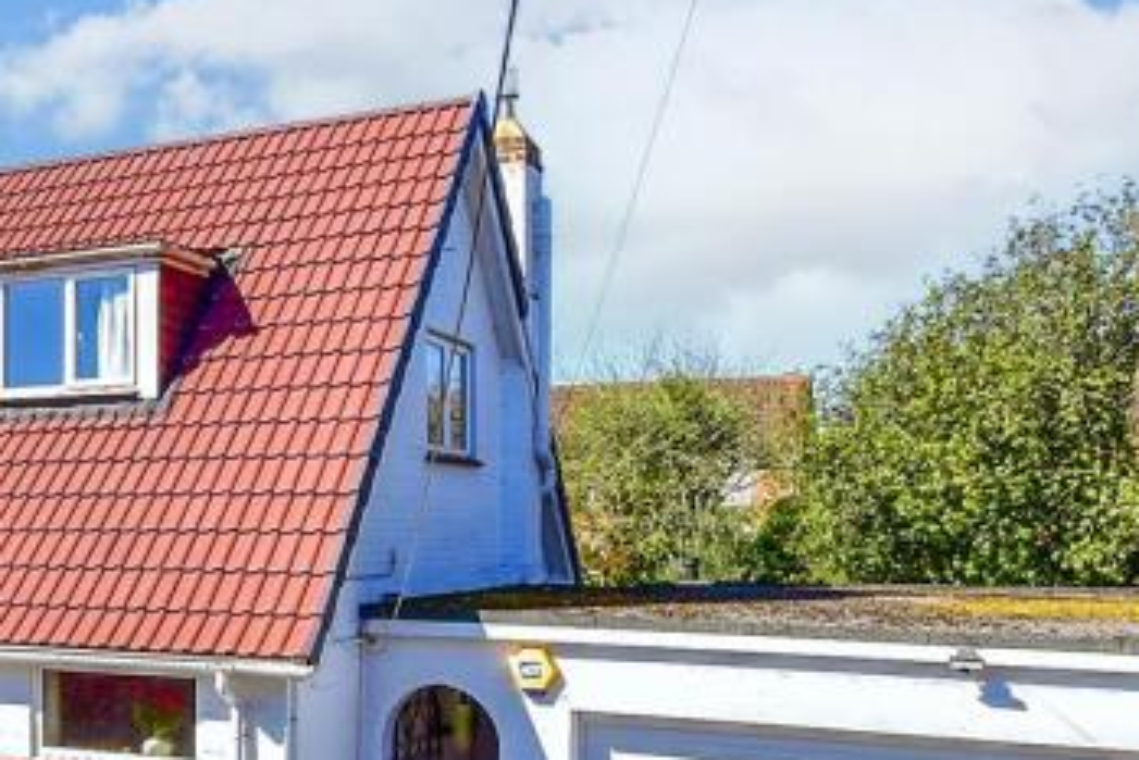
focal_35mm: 44
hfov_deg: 41.3
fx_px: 1393
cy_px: 582
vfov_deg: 30.0
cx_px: 131
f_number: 8
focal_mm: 10
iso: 400
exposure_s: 1/1000
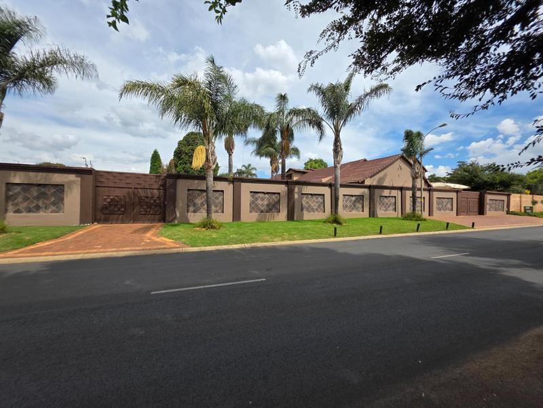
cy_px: 204
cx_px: 272
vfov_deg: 89.9
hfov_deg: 106.2
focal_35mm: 13
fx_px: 204
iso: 40
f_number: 1.9
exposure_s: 1/1884
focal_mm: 2.2
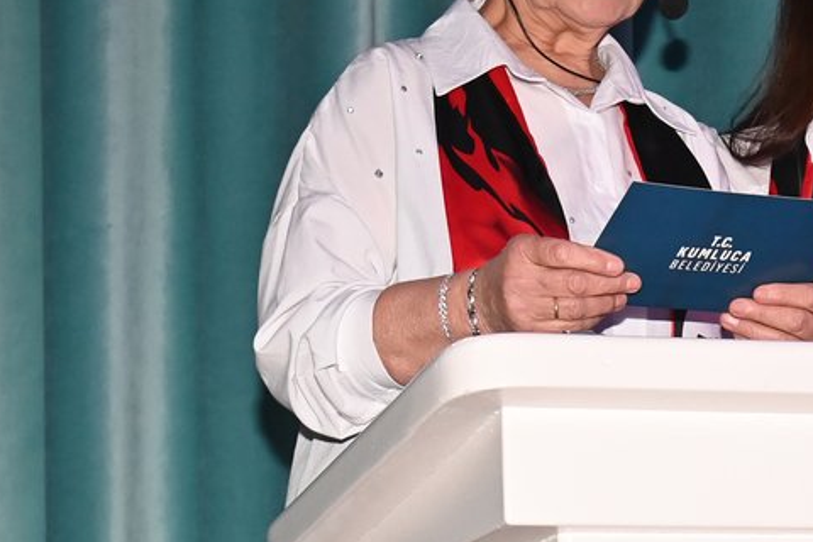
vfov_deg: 9.5
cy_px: 384
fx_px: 3274
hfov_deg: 14.0
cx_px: 764
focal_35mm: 145
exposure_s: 1/320
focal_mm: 50
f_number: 5
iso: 3200
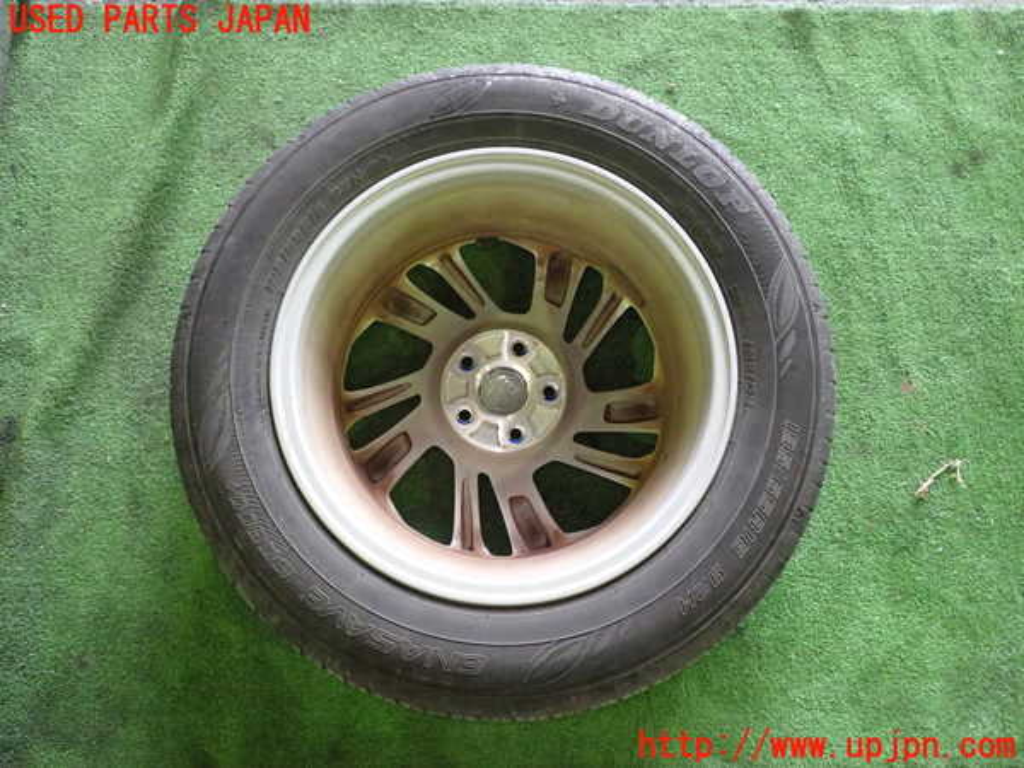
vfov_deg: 46.8
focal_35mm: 30
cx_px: 512
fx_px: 887
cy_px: 384
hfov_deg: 60.0
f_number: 2.3
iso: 800
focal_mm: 5.4
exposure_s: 1/30
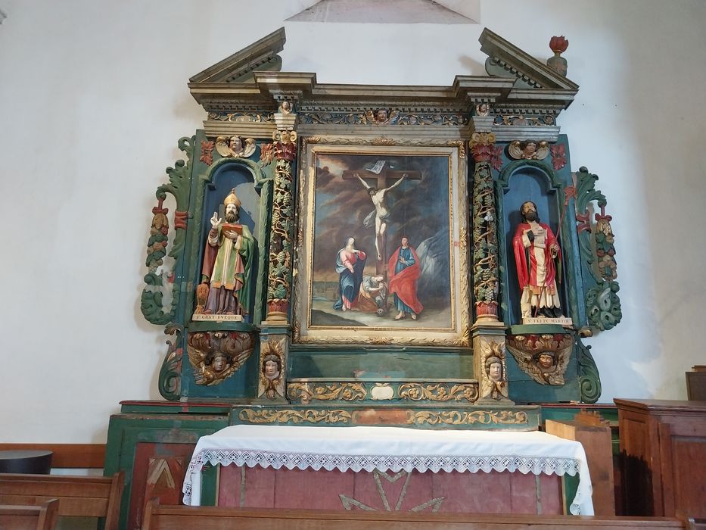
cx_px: 353
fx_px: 530
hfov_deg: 67.3
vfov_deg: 53.1
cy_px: 265
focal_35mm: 26
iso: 500
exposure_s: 1/25
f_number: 1.8
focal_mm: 4
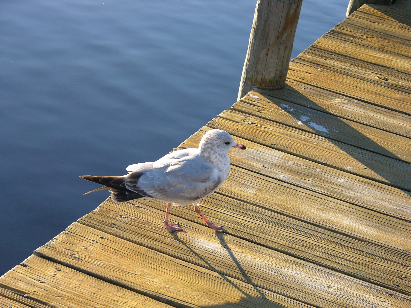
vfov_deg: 13.5
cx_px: 206
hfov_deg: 17.9
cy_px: 154
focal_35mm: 110
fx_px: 1306
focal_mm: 27.3
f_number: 3.7
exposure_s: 1/158
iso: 50
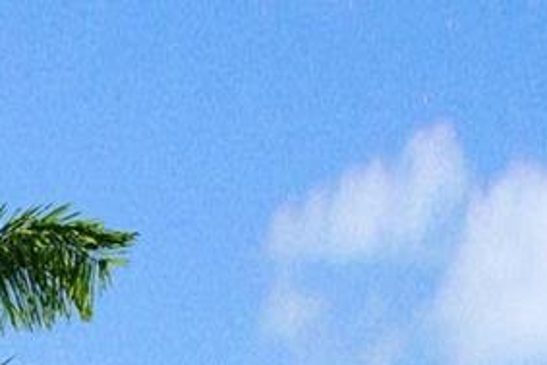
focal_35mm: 96
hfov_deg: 19.3
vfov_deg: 11.5
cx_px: -205
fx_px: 1459
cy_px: 903
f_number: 8
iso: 200
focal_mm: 17
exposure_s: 1/800
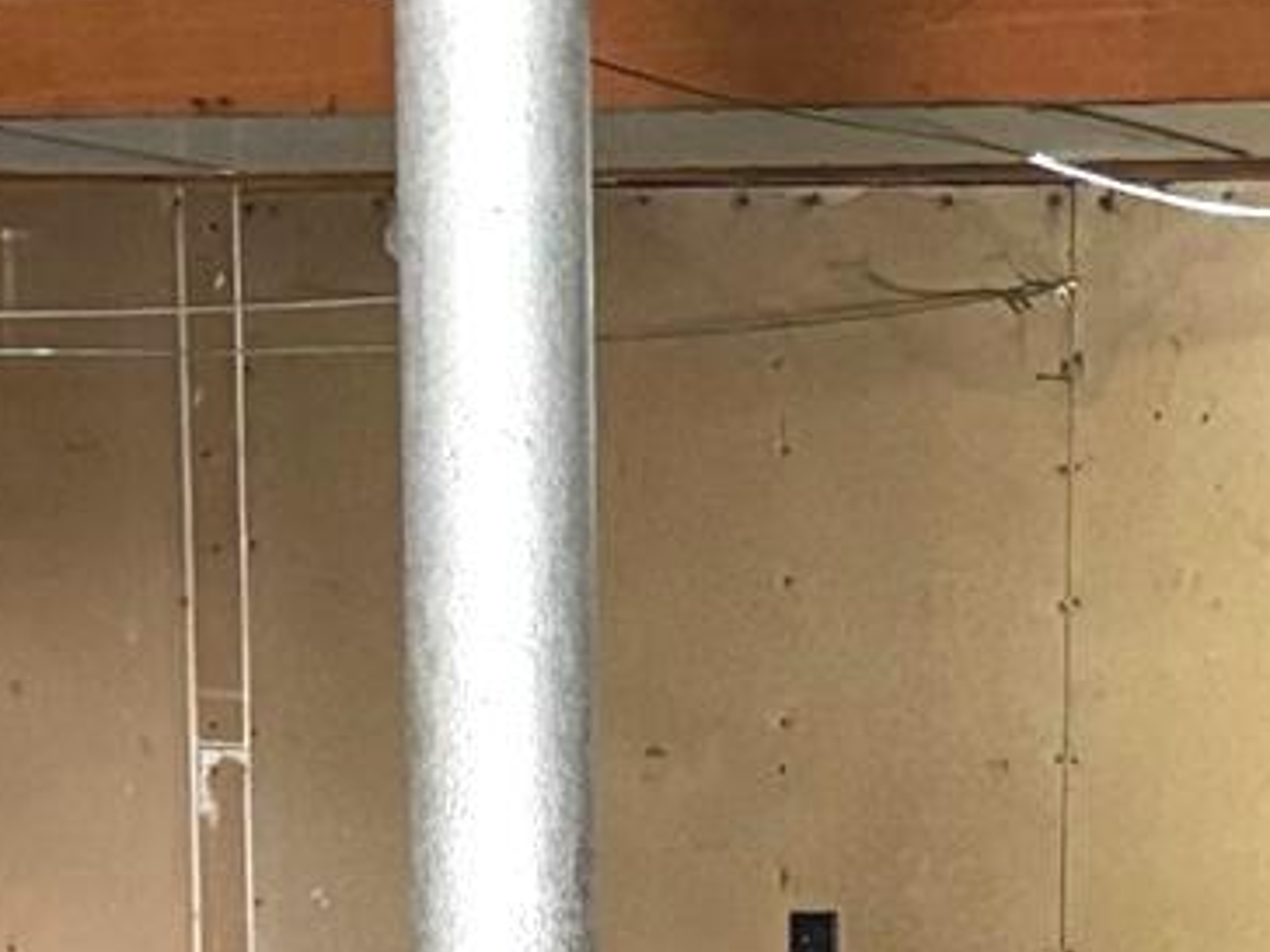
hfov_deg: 14.5
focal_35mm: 135
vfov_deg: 10.6
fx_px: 4953
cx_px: 1120
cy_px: 1377
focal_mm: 6.76
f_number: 1.78
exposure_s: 1/39
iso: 1000
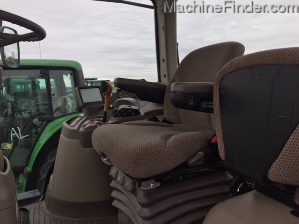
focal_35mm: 29
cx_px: 150
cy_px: 112
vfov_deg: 48.2
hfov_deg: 61.7
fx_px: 250
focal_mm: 4.15
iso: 32
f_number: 2.2
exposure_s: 1/304
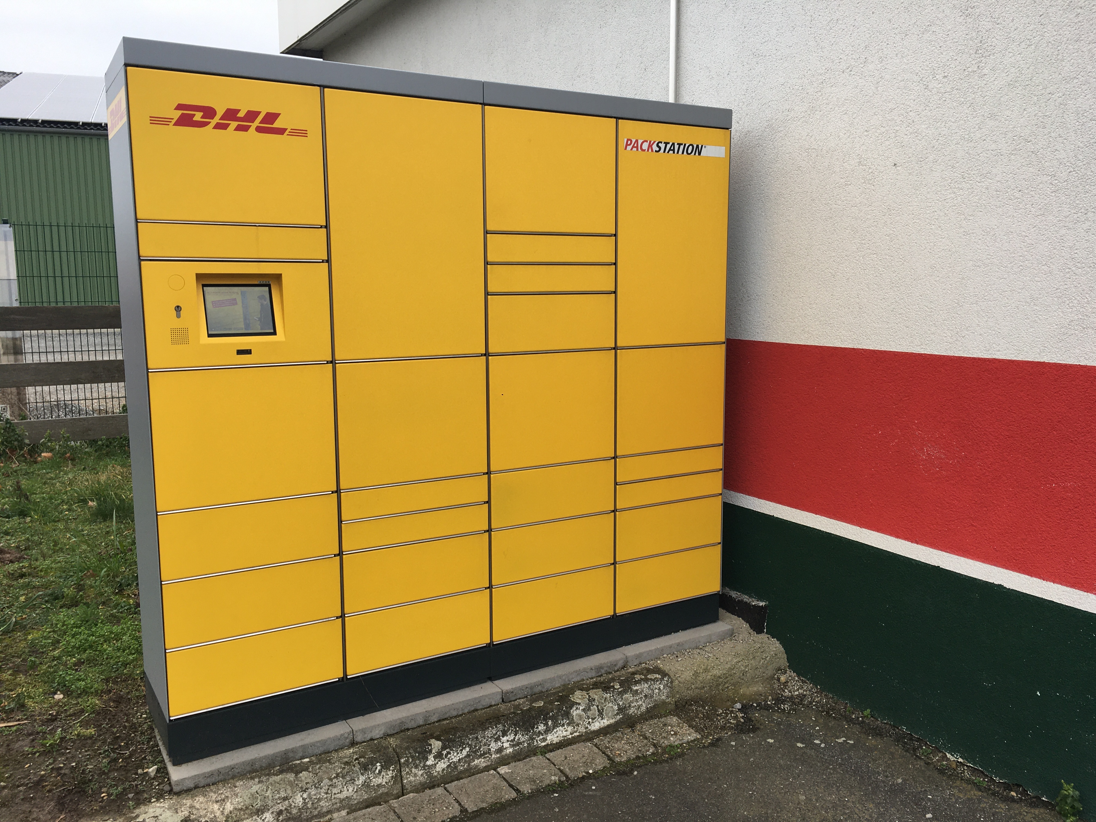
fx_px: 918
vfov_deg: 48.2
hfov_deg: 61.7
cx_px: 548
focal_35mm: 29
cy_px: 411
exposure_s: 1/216
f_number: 2.2
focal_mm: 4.15
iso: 25
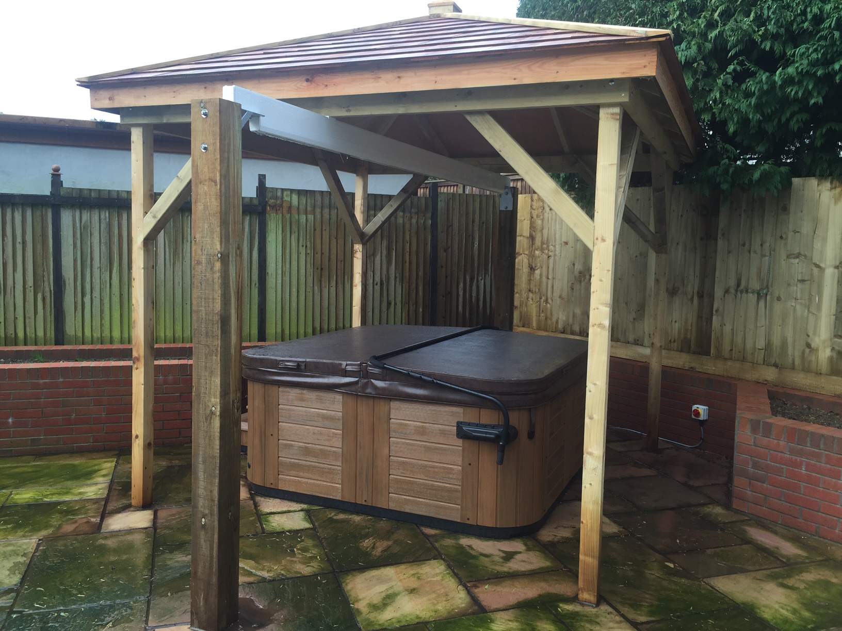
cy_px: 316
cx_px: 421
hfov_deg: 61.7
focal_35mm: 29
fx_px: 705
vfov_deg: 48.2
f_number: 2.2
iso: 32
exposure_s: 1/192
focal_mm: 4.15
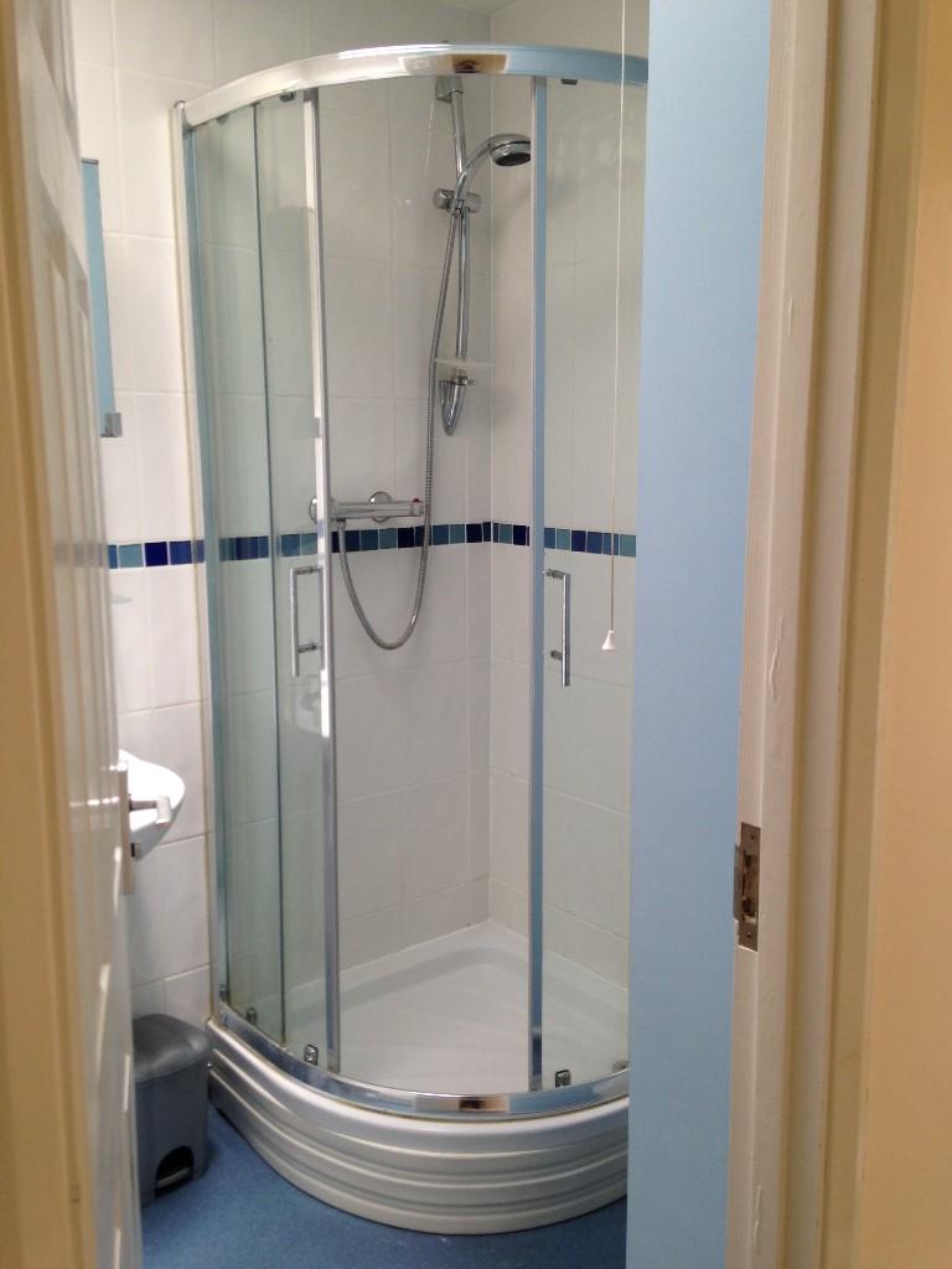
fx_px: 1210
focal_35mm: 33
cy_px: 634
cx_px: 476
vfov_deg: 55.4
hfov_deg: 42.9
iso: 50
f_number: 2.4
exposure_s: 1/24
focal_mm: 4.12
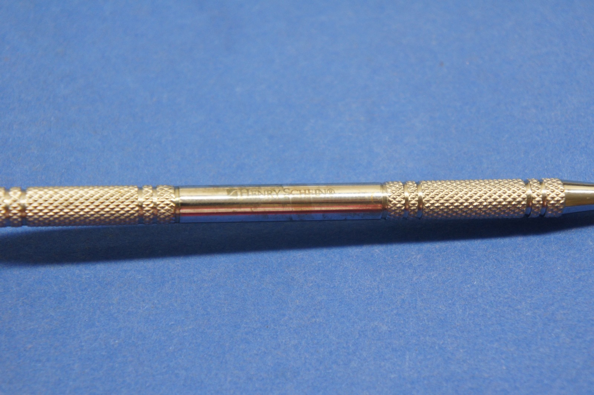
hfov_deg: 24.6
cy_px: 198
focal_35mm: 82
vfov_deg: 16.5
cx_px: 297
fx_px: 1360
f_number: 5.6
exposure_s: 1/100
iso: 800
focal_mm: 55
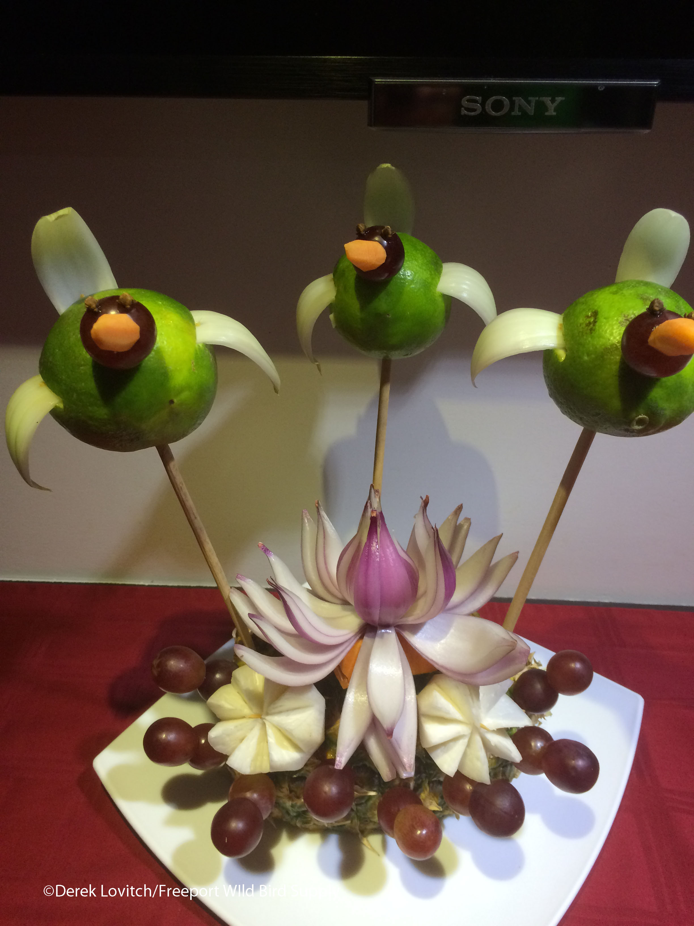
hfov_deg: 48.2
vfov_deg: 61.7
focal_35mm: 29
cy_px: 463
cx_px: 347
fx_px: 775
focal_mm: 4.15
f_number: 2.2
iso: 64
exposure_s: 1/30
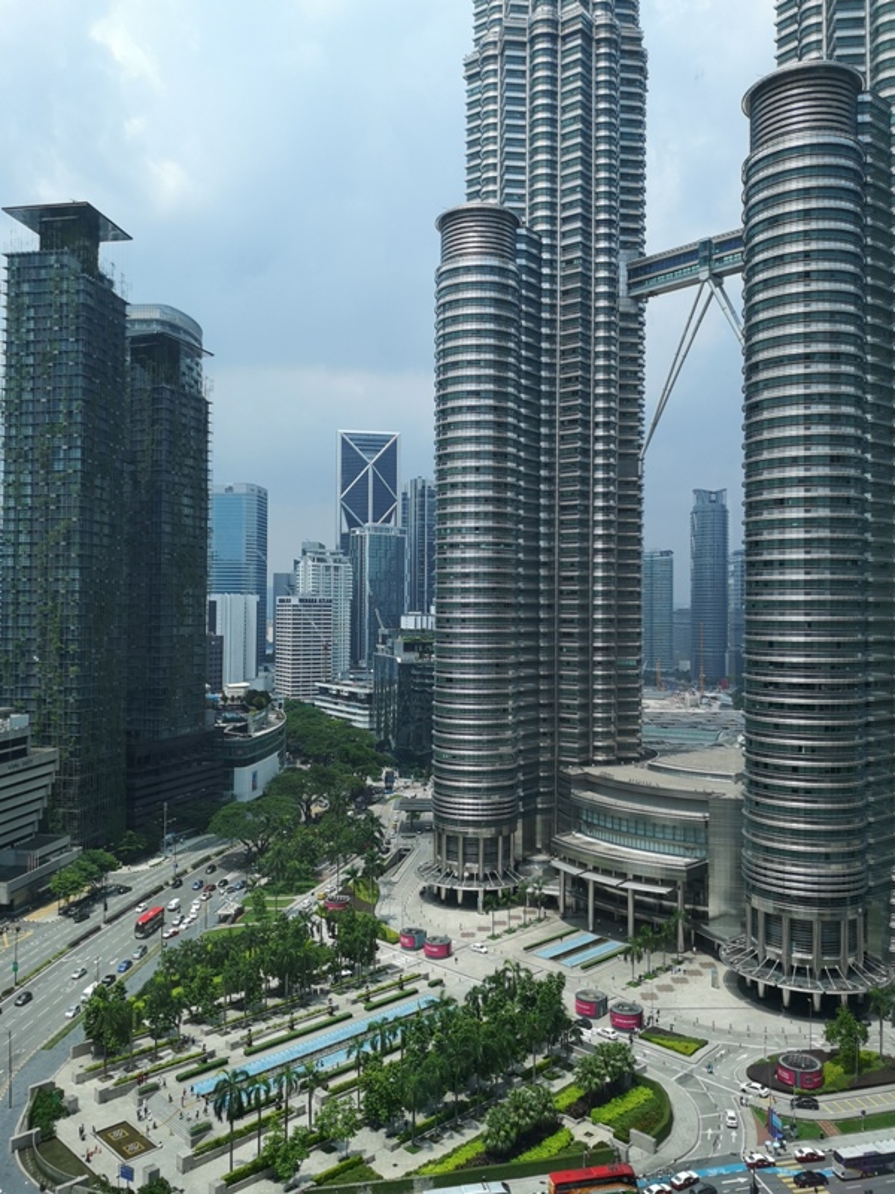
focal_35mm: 27
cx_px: 448
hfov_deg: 51.4
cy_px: 597
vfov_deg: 65.3
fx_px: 931
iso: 50
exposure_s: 1/809
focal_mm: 3.95
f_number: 1.8
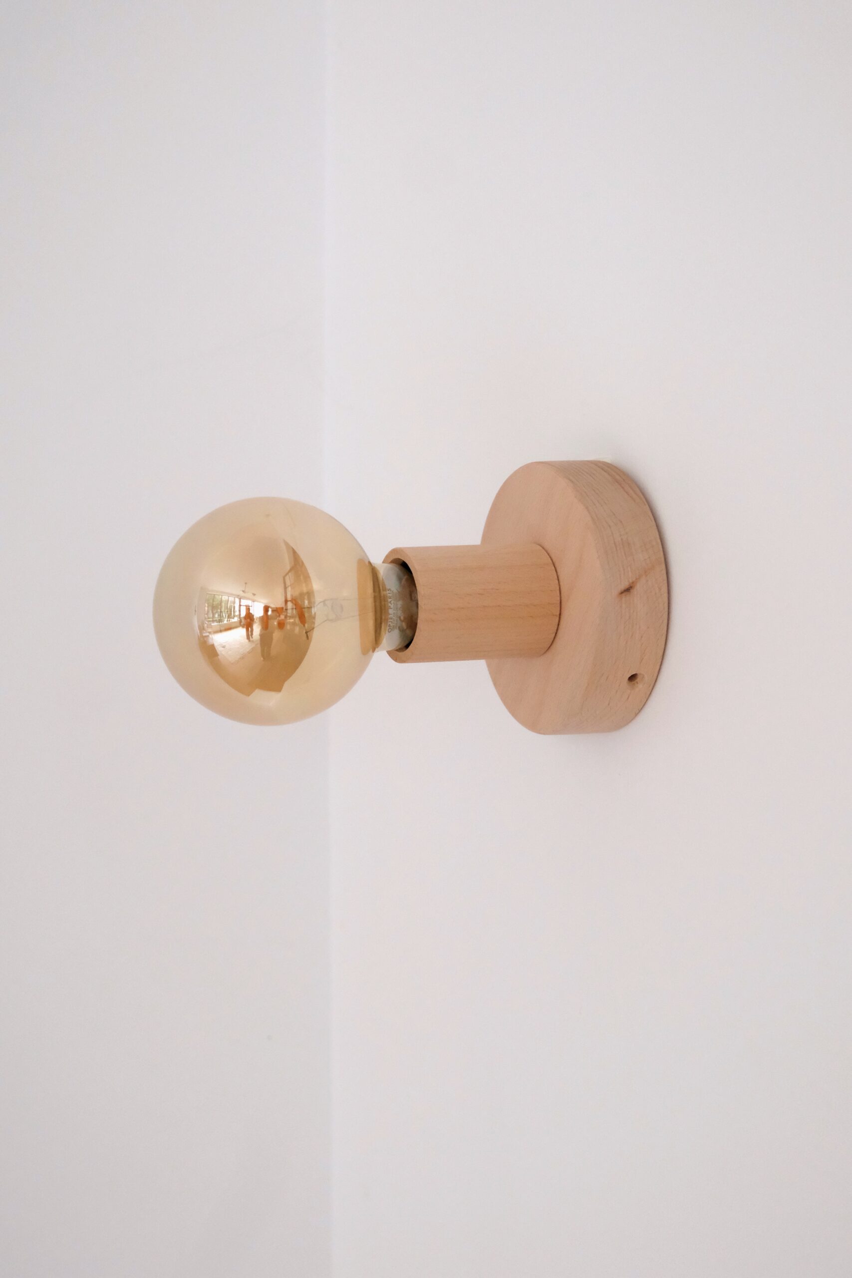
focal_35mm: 53
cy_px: 639
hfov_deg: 25.5
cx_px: 426
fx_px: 1881
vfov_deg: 37.5
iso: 250
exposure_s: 1/52
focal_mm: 35
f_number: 2.8
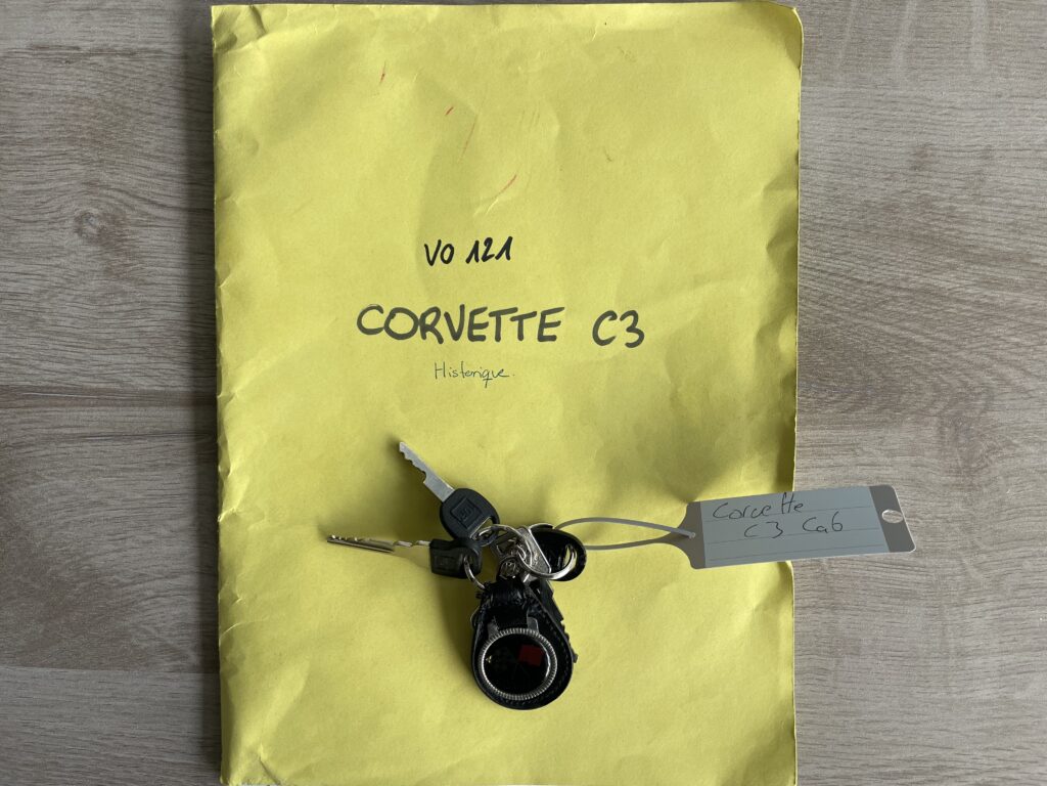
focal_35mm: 26
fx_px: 786
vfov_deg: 53.1
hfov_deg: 67.3
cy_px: 393
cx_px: 524
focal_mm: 4.2
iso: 64
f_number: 1.6
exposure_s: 1/121
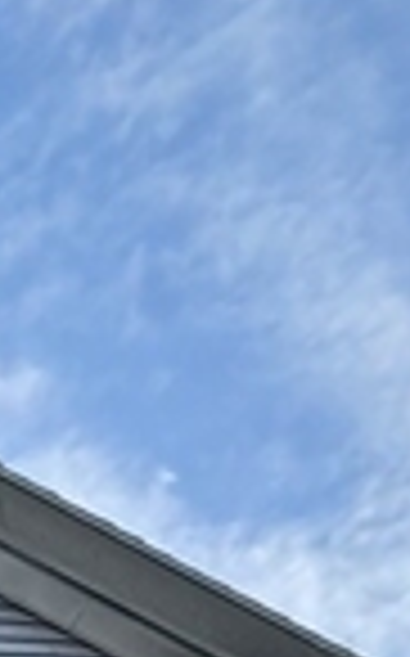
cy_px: 1444
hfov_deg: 8.8
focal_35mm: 104
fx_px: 1863
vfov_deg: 14.9
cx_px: -1032
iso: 40
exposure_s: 1/409
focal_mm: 2.22
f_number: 2.2
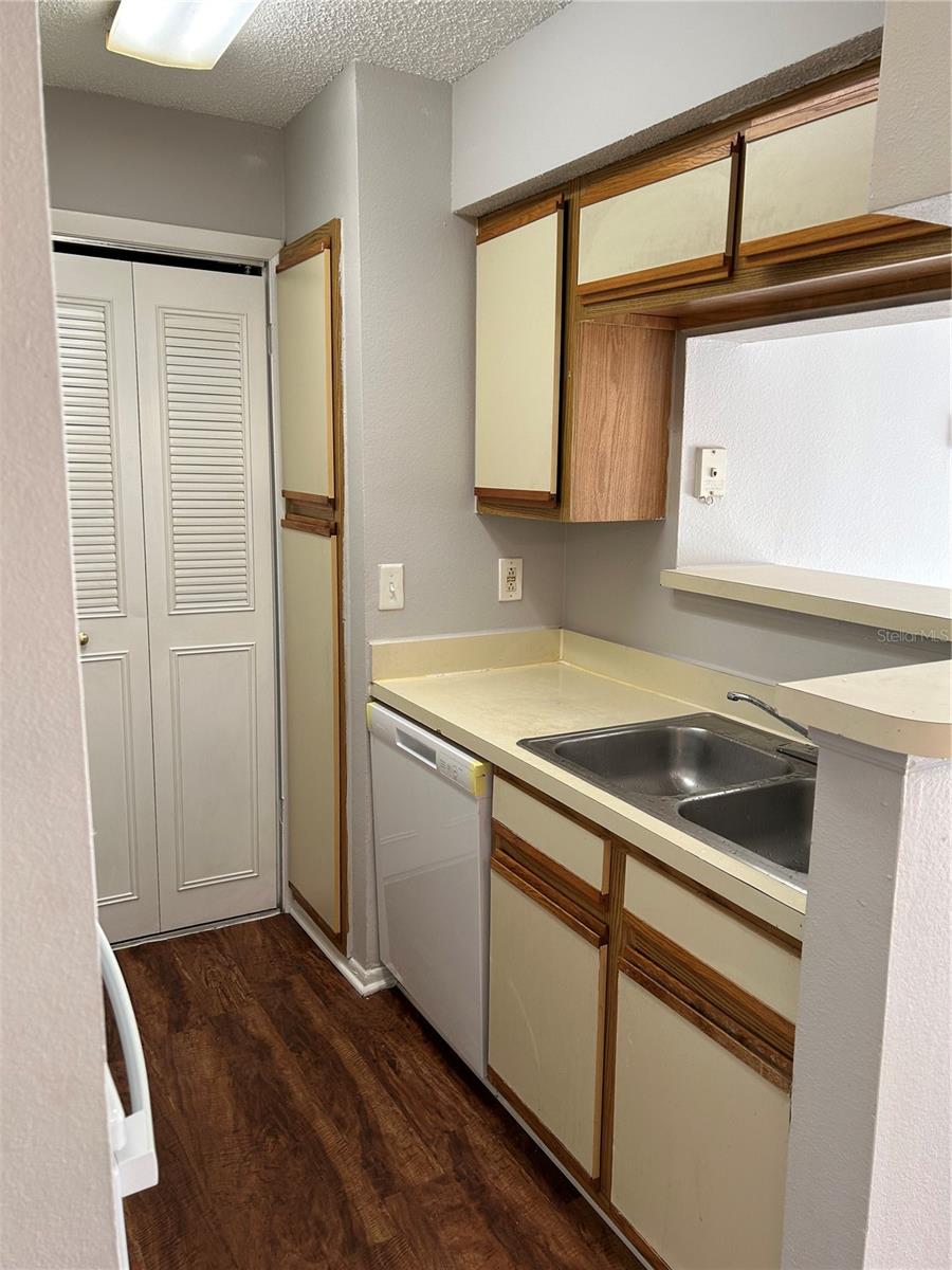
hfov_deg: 53.1
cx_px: 476
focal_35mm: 26
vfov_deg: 67.3
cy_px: 635
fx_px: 953
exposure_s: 1/60
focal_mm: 5.7
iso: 80
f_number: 1.5
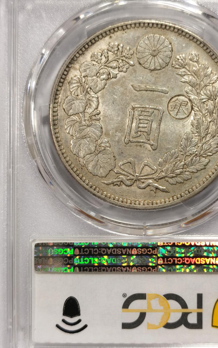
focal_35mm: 69
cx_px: 142
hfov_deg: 18.8
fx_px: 656
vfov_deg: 29.8
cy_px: 174
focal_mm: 5.56
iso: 80
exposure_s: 1/100
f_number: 16
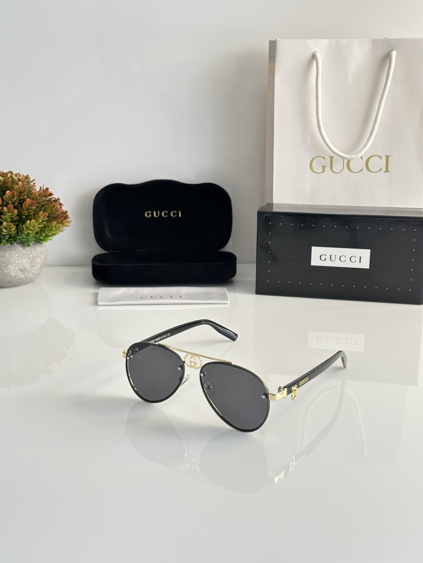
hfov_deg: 30.3
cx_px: 212
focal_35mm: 48
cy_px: 282
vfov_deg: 39.7
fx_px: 782
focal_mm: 6.86
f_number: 1.78
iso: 125
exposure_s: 1/60
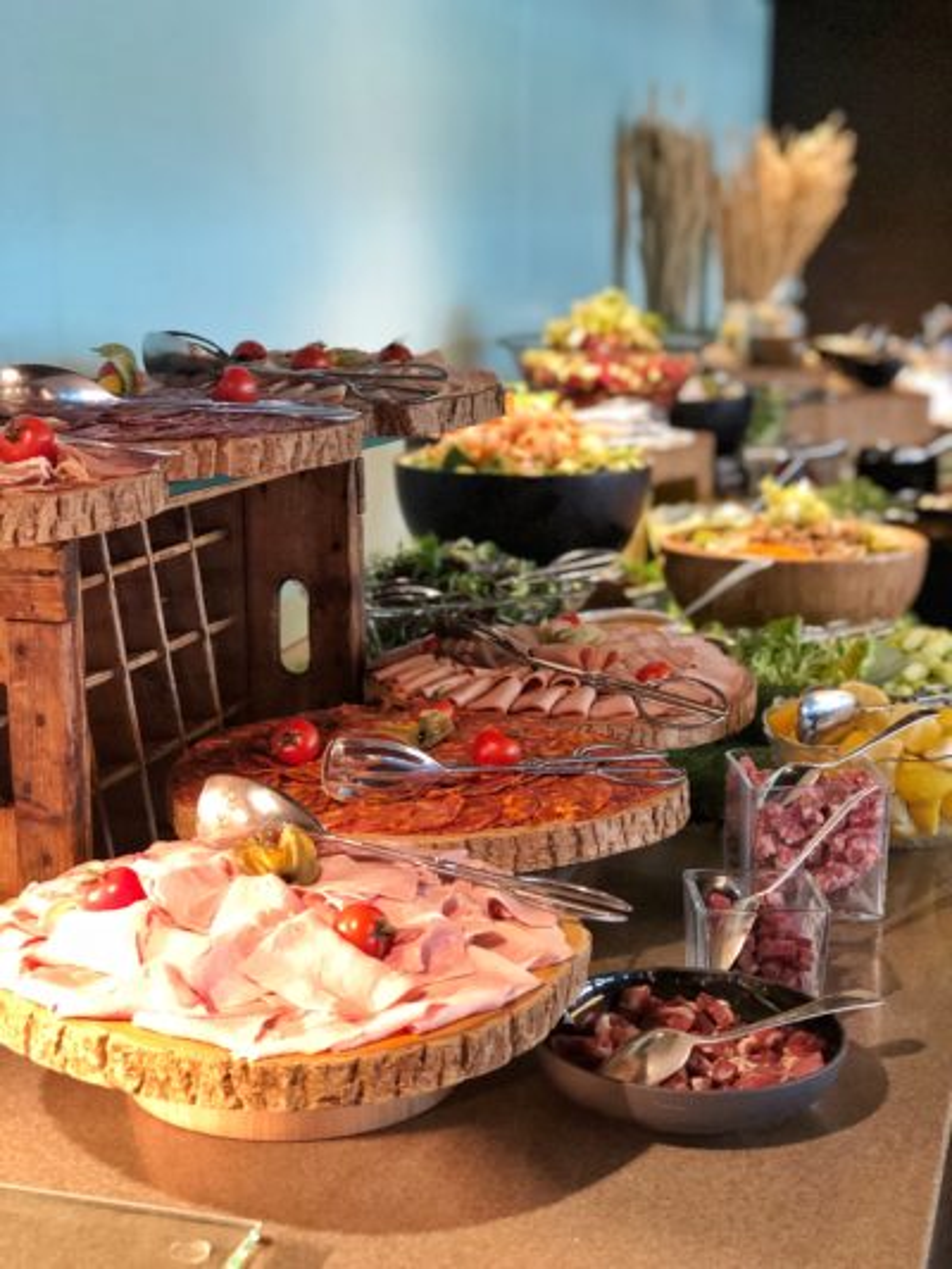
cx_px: 476
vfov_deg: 33.8
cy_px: 634
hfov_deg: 25.7
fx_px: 2089
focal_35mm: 57
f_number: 2.8
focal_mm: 6.6
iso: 250
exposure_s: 1/33
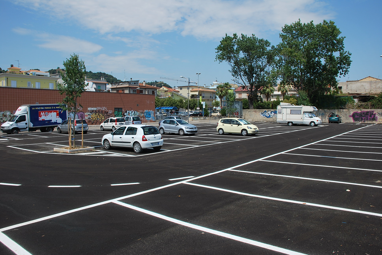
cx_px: 191
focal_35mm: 27
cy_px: 128
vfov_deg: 48.0
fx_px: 287
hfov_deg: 67.3
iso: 100
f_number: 8
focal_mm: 18
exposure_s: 1/250
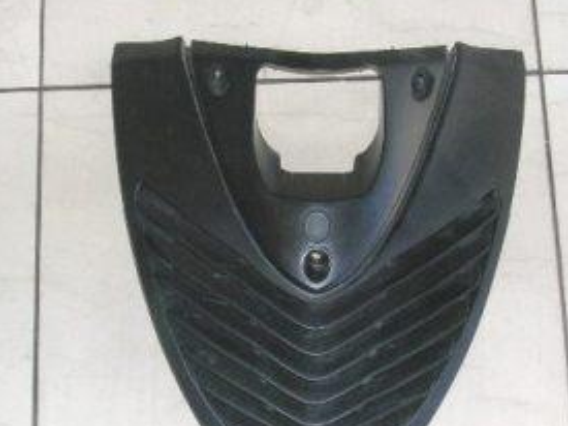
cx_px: 310
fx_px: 1443
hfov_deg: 22.3
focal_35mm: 88
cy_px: 256
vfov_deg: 16.8
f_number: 3.4
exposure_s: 1/60.1
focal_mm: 9.1
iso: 50
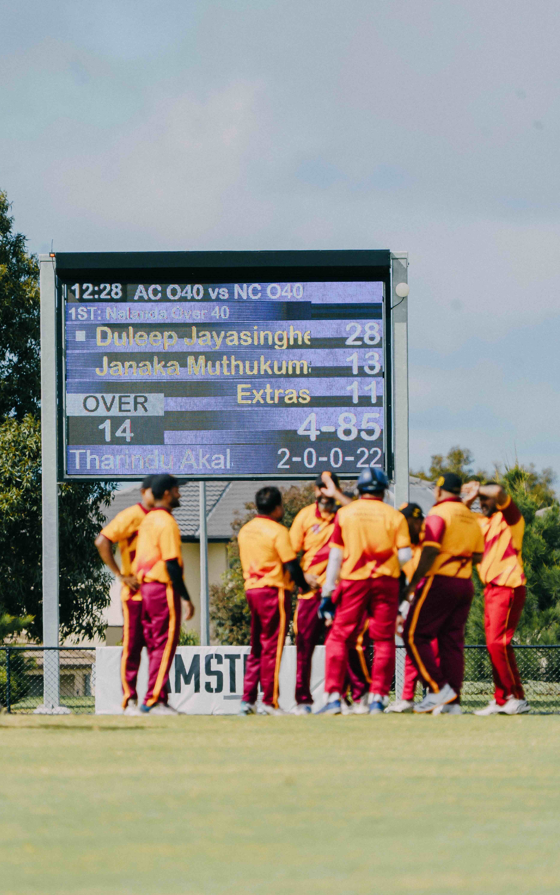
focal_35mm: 461
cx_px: 280
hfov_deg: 2.8
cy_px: 448
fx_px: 11258
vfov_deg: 4.6
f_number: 6.3
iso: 250
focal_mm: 452
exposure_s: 1/1000
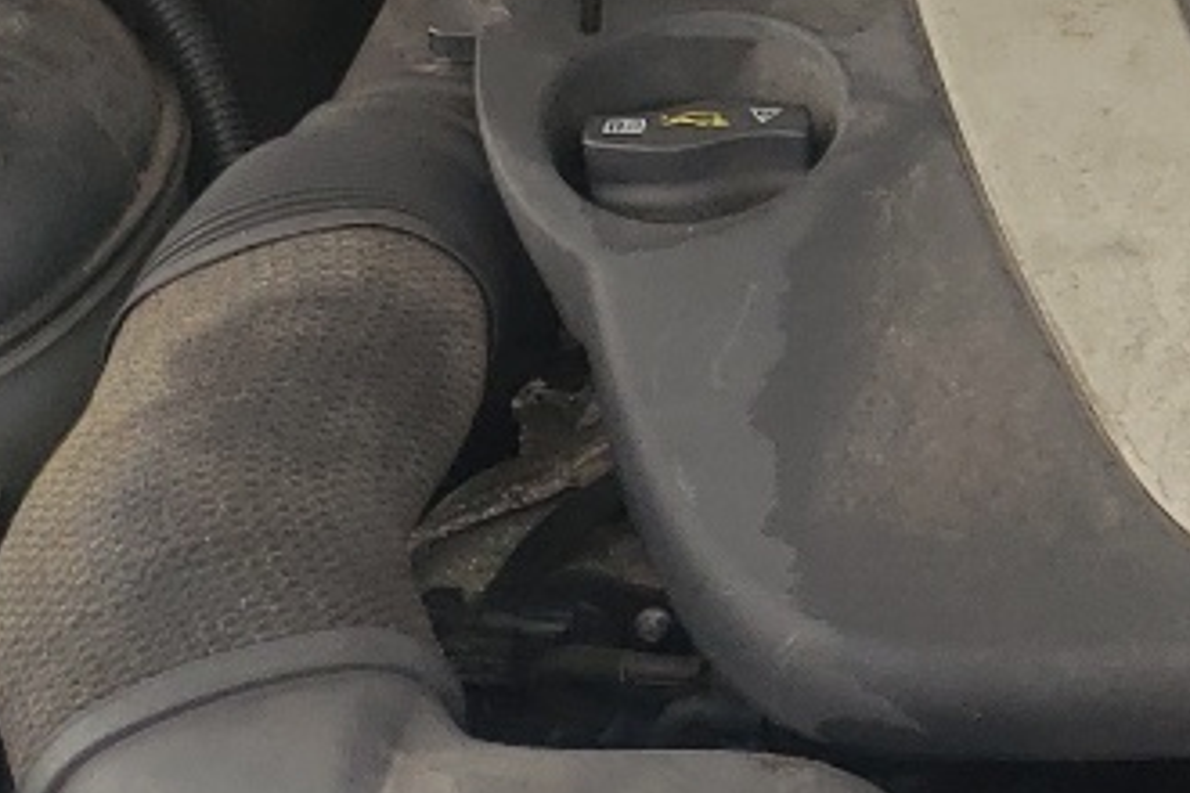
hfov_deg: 14.9
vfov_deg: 10.5
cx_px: 1565
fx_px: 4330
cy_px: 346
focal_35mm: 131
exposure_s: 1/278
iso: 50
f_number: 1.5
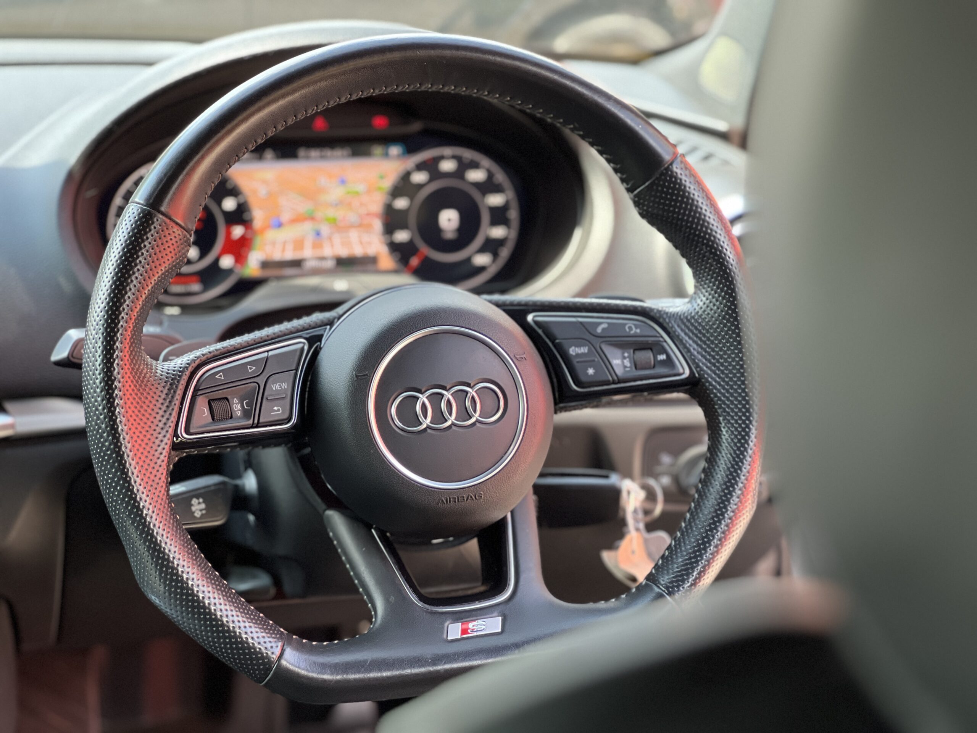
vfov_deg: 19.1
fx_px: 2173
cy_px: 366
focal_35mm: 77
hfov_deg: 25.3
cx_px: 488
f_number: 2.8
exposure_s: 1/121
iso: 250
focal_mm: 9
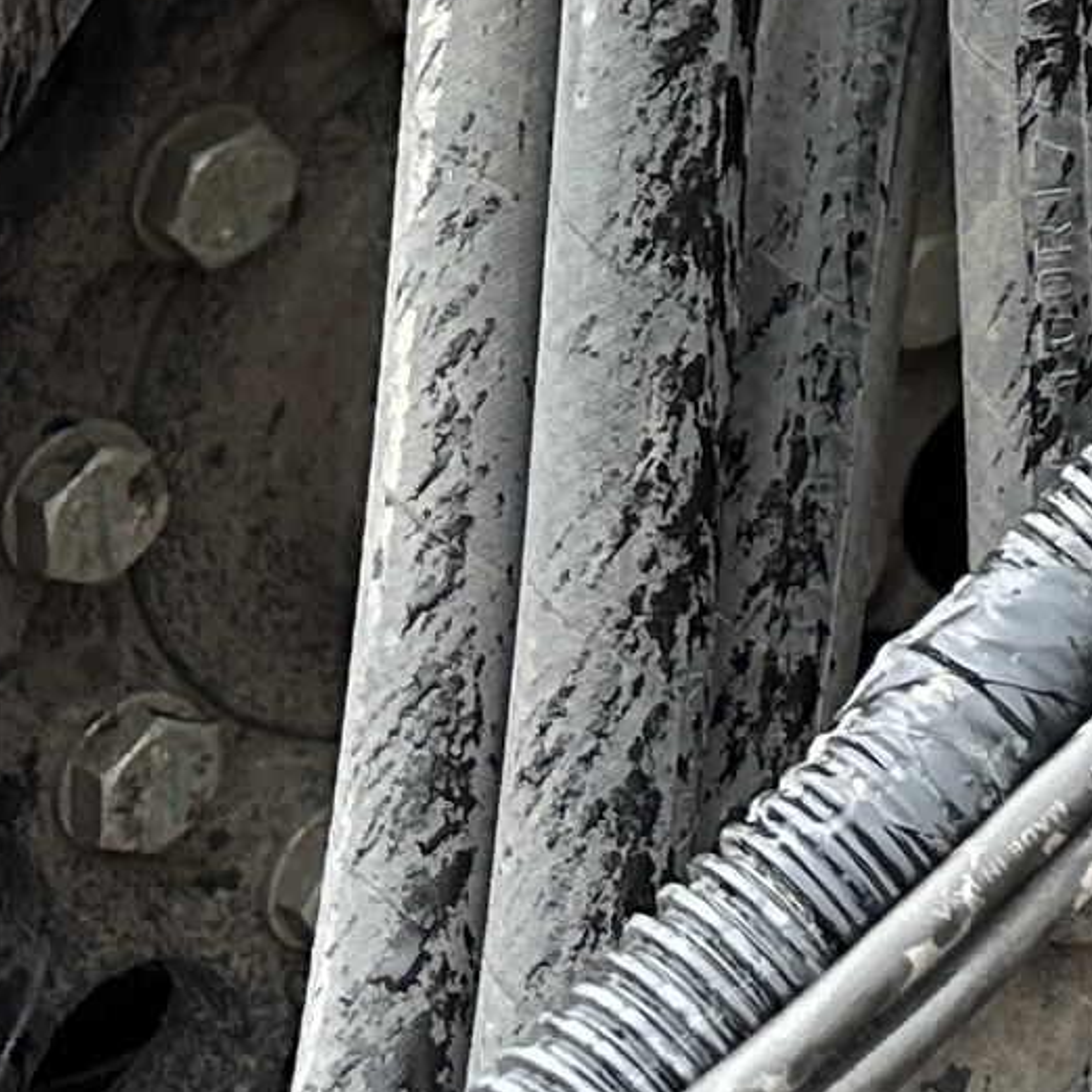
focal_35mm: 164
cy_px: -1489
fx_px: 5853
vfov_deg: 9.5
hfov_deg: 8.9
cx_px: 3180
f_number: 1.78
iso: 64
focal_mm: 6.86
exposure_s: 1/127
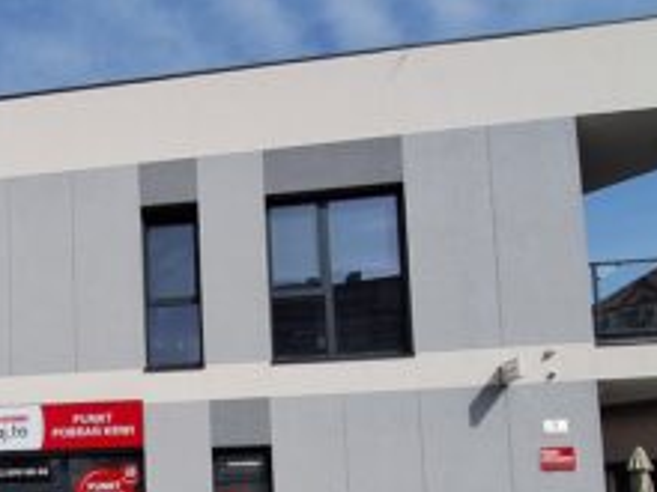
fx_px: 664
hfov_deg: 48.0
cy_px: 464
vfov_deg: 37.4
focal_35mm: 35
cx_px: 85
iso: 40
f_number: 2.2
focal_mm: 1.74
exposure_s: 1/1848
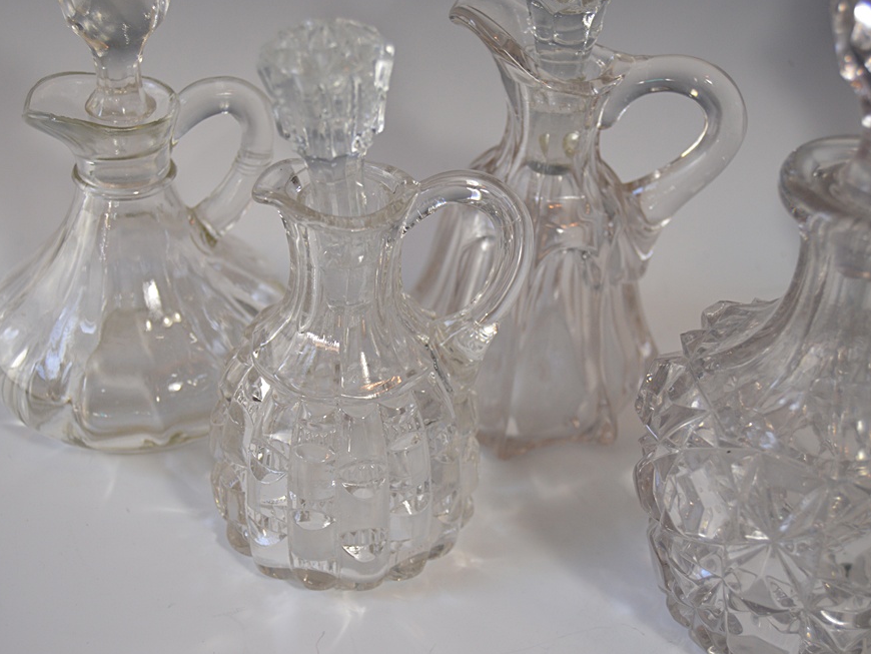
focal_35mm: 53
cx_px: 425
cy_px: 323
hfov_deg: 36.2
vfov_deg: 27.5
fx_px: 1334
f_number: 5
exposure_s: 1/100
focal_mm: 32
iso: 400
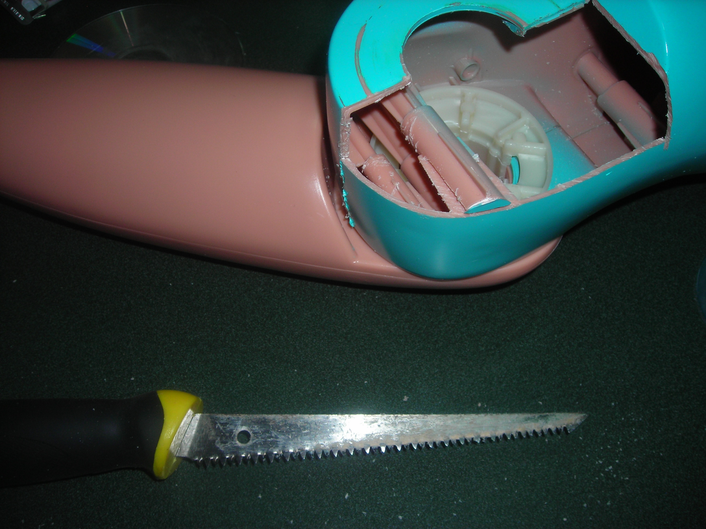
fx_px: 775
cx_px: 353
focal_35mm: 38
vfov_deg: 37.7
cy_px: 264
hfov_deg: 49.0
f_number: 3.2
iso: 50
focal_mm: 6.3
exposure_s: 1/60.1
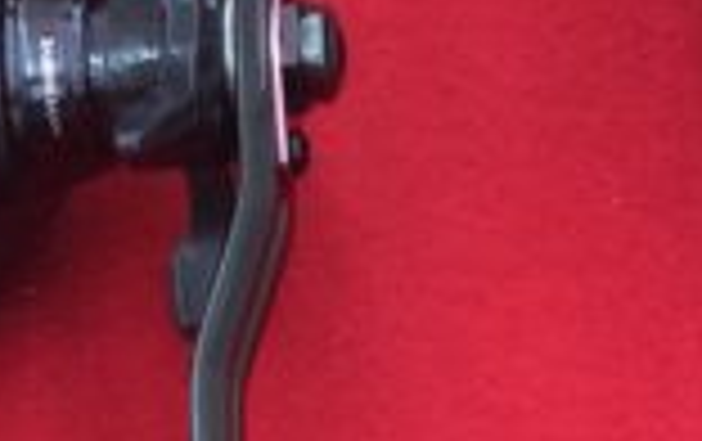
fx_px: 4330
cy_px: -54
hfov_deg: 9.2
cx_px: 576
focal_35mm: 226
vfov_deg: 5.8
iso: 80
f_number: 2.4
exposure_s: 1/40
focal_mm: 6
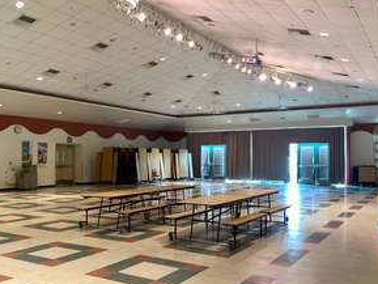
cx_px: 152
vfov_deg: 39.6
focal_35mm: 36
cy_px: 164
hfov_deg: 51.0
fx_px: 393
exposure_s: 1/60
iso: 160
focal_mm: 4.25
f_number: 1.8
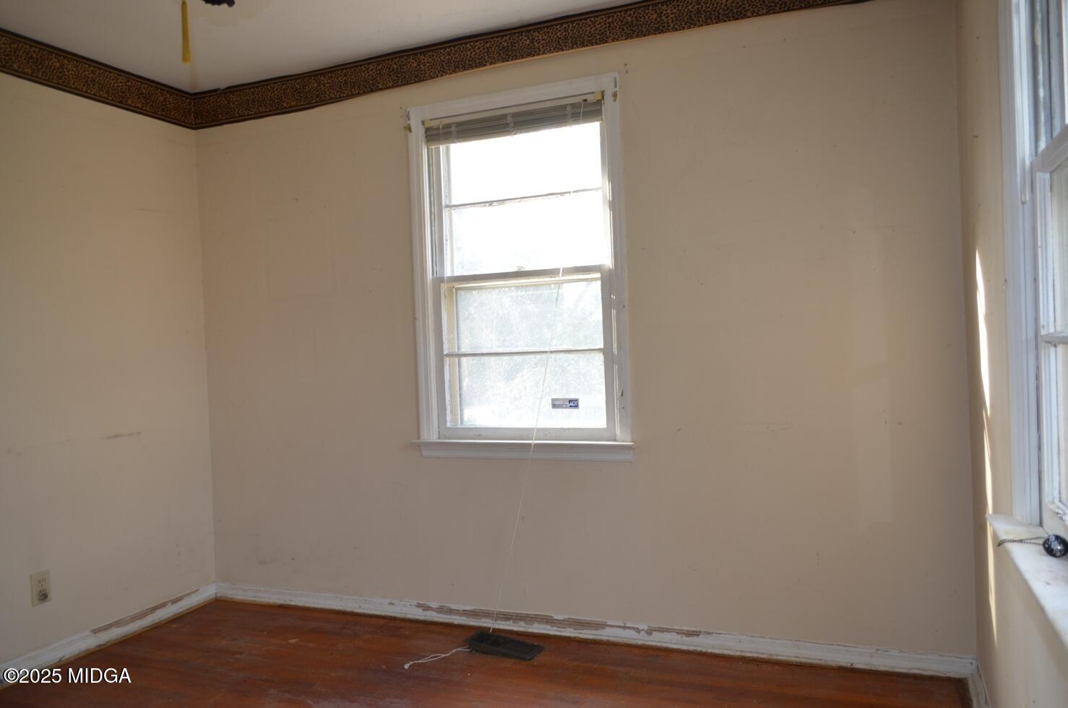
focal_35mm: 27
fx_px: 799
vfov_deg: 47.7
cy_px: 354
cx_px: 534
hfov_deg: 67.5
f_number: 3.5
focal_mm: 18
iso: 250
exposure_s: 1/30
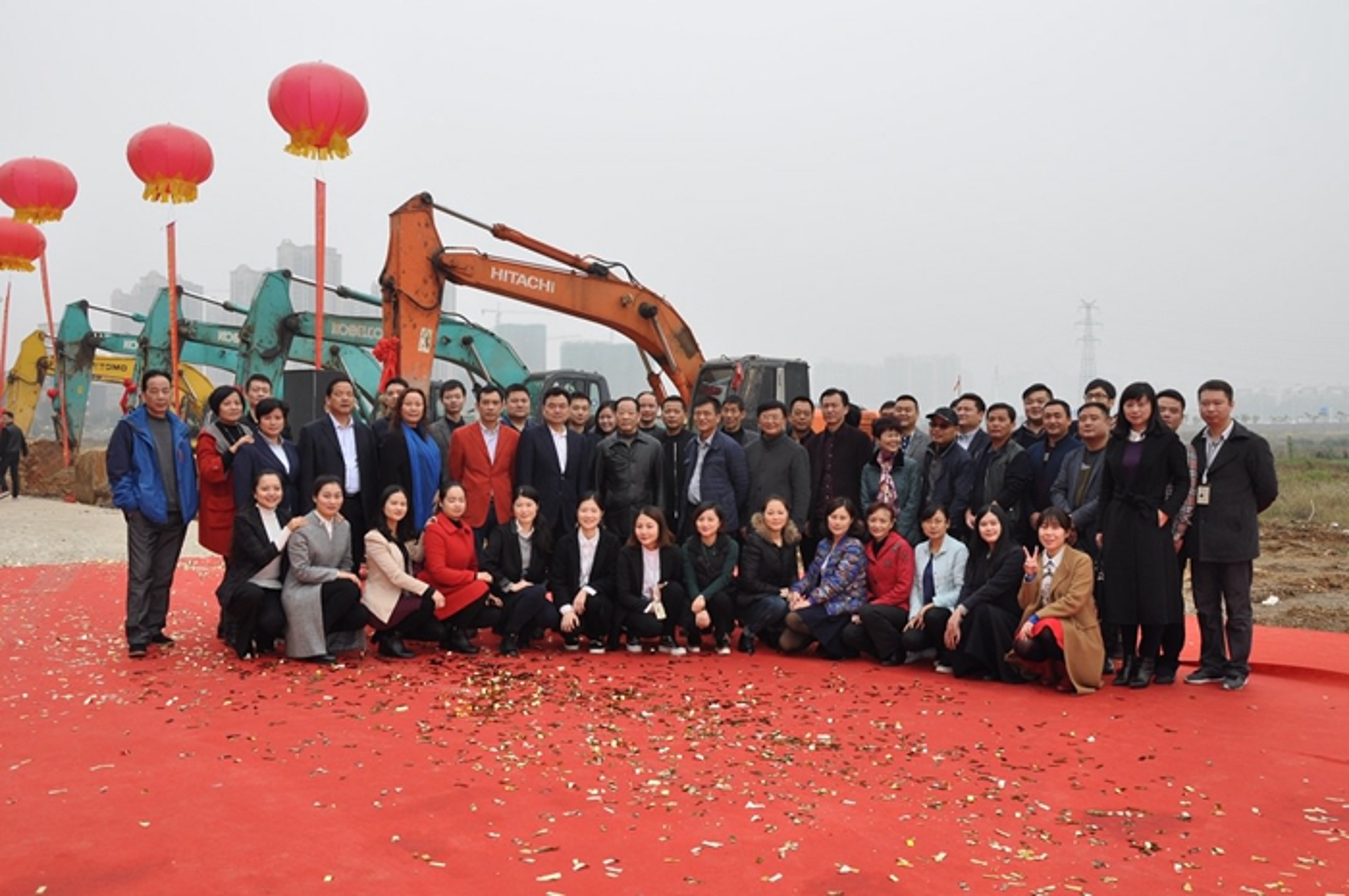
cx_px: 674
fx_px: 1179
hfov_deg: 59.5
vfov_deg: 41.6
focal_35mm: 32
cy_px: 448
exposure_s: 1/200
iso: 200
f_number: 8
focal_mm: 21
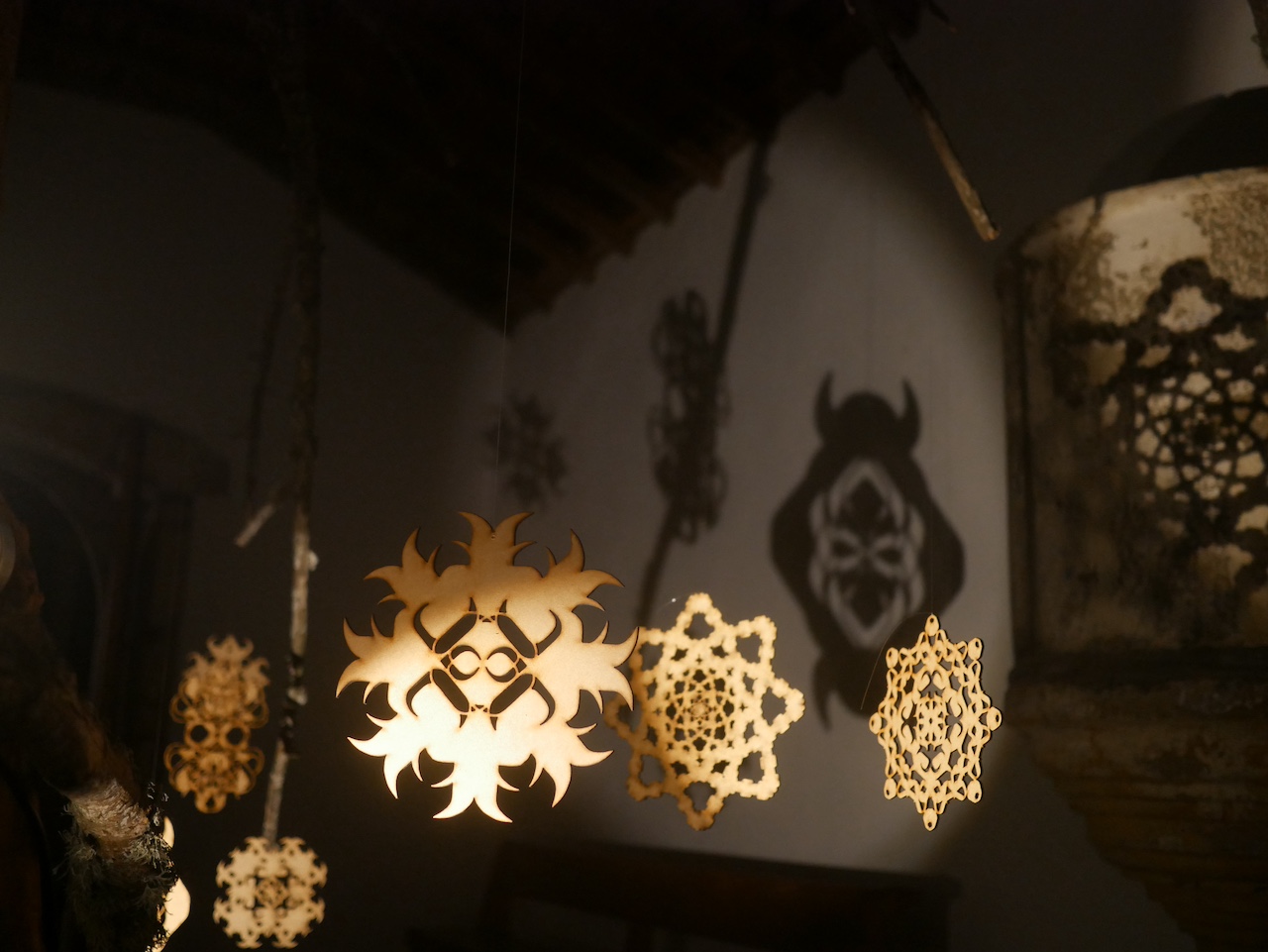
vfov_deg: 36.0
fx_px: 1466
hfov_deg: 46.8
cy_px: 476
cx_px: 634
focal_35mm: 40
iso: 1600
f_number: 1.7
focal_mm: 20
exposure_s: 1/60
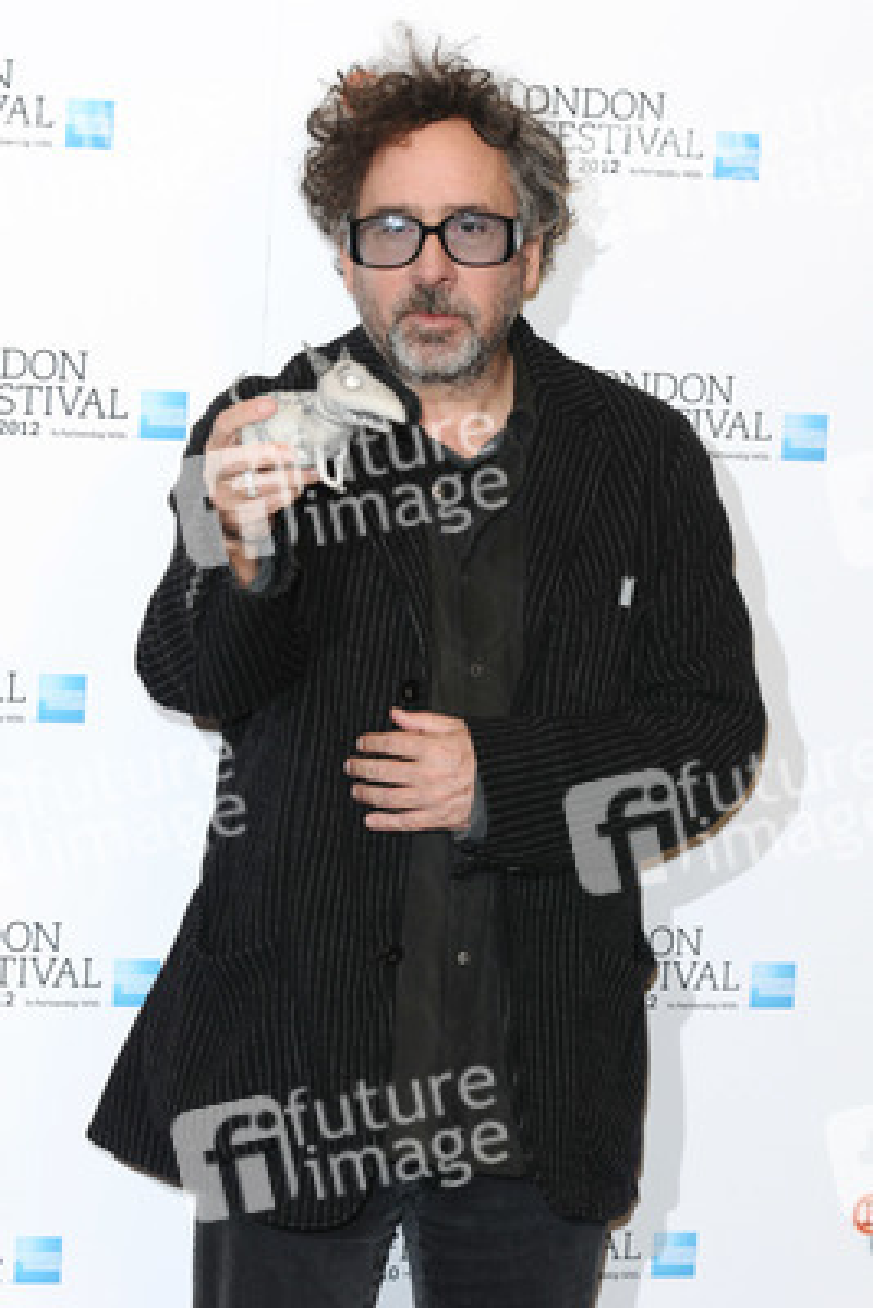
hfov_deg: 11.4
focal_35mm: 120
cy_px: 654
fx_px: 4361
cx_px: 436
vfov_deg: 17.1
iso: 320
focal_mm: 80
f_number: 4
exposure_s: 1/200
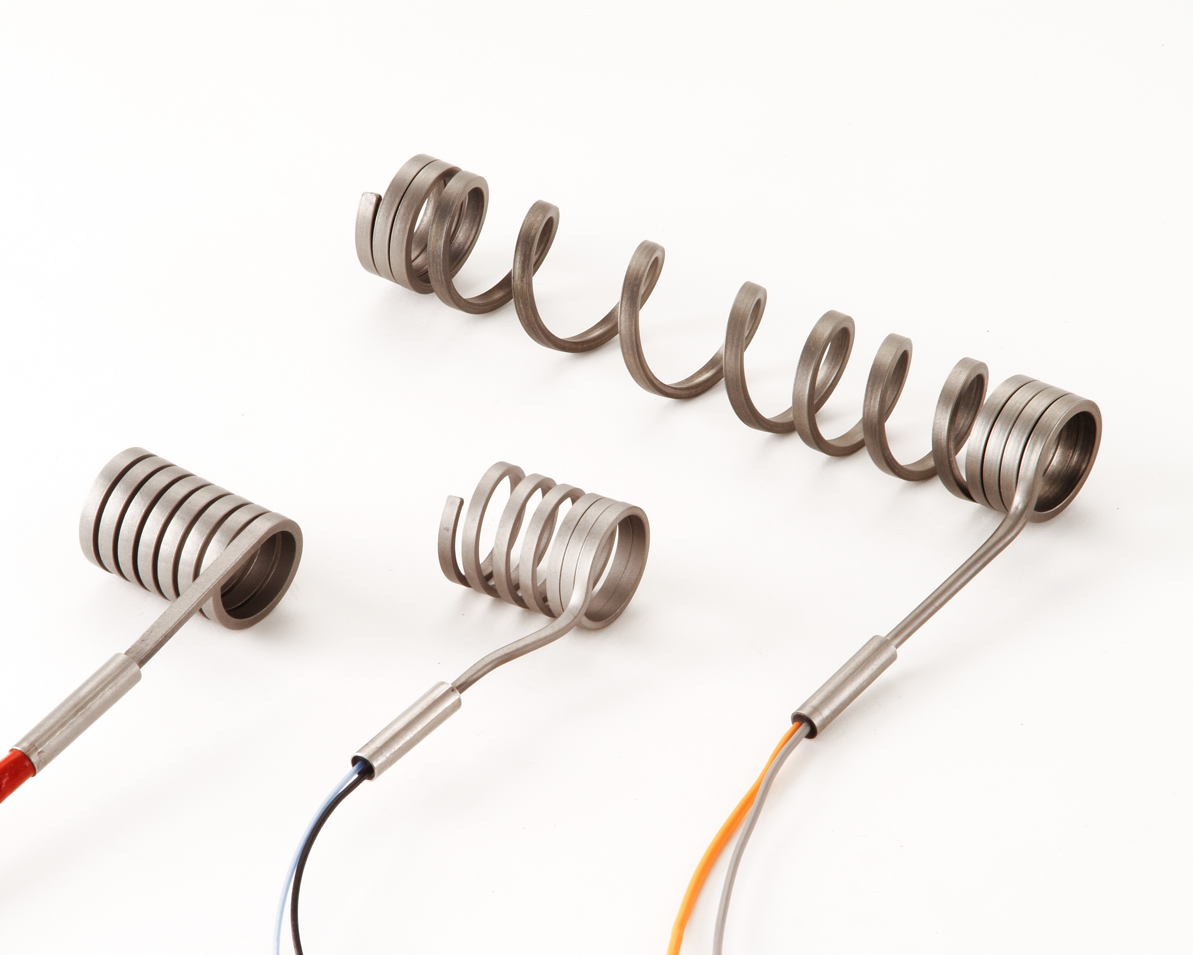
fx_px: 7928
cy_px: 477
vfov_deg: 6.9
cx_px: 502
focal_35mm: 225
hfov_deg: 8.6
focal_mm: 133
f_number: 27
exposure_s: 1/125
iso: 100
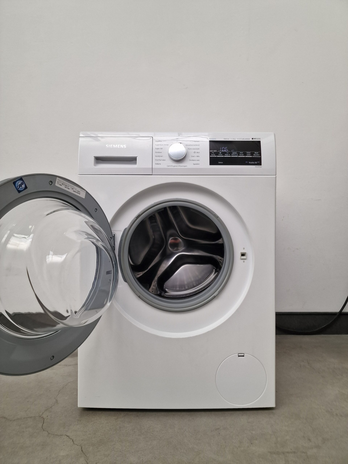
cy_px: 232
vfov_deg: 73.9
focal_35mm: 23
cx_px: 174
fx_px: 308
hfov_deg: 58.9
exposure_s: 1/180
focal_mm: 6.4
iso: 80
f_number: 1.8
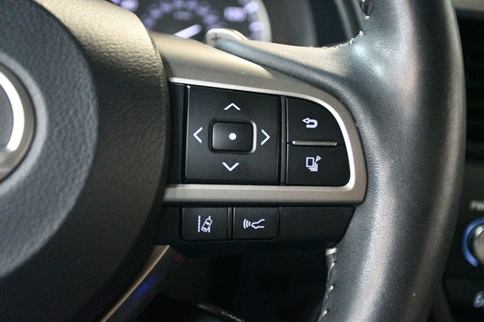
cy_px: 161
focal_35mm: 72
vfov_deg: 18.9
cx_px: 242
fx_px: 967
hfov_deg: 28.1
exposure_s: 1/60
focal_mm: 48
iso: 12800
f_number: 4.5
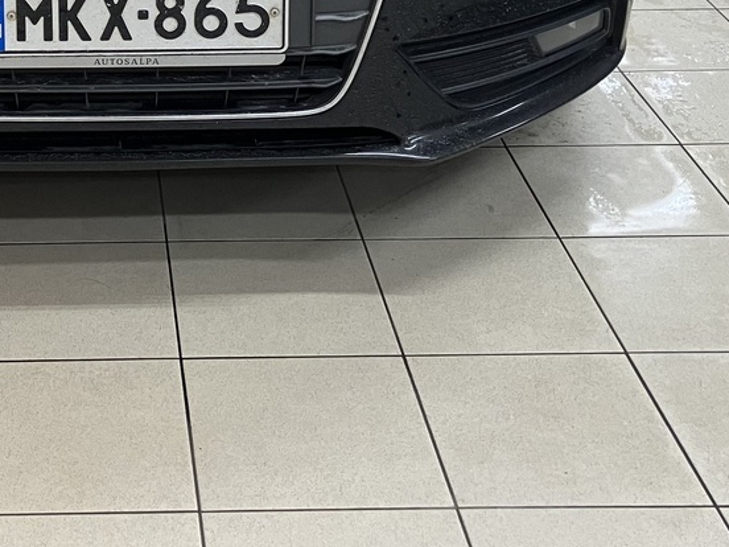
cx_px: 86
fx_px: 1537
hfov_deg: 25.9
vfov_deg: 19.0
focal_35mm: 73
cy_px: -110
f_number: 1.8
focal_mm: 3.99
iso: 64
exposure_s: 1/50
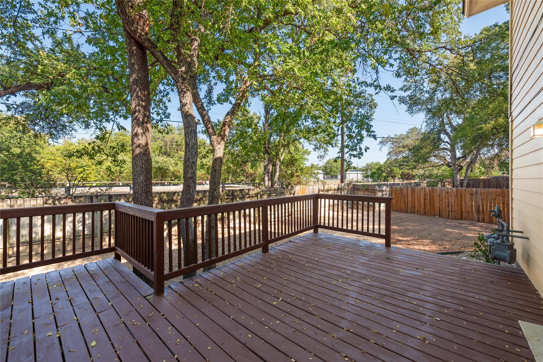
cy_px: 181
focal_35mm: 14
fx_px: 211
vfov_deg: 81.2
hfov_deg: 104.2
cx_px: 272
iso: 400
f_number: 8
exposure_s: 1/50
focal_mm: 14
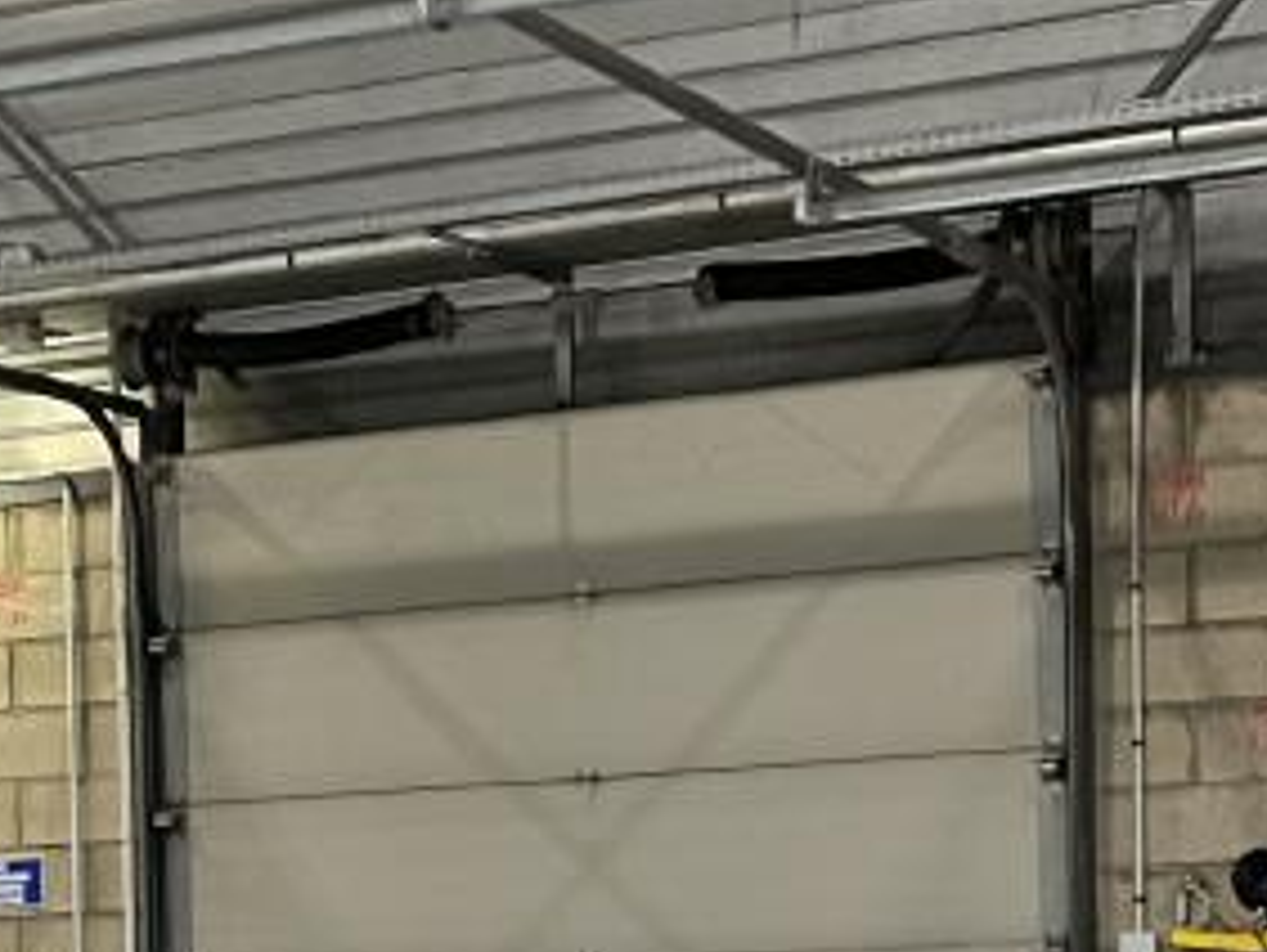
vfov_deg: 12.3
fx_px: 4323
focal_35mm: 118
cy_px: 1127
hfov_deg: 16.4
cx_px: 72
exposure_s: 1/50
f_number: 1.6
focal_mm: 4.2
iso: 100
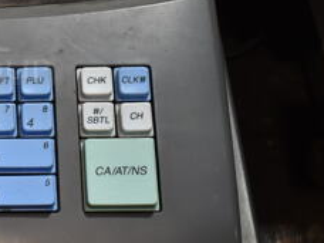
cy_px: 10
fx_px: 1086
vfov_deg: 12.6
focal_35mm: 116
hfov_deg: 16.1
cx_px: -95
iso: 500
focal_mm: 30
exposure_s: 1/125
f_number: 4.2
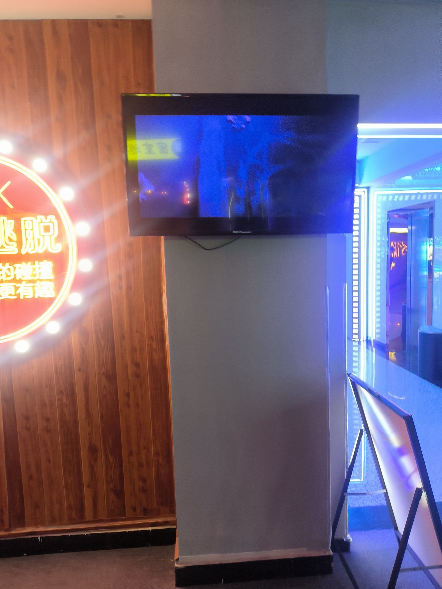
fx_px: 426
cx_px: 221
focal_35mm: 25
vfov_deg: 69.4
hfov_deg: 54.9
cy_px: 294
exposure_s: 1/50.3
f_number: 1.79
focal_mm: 4.71
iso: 527
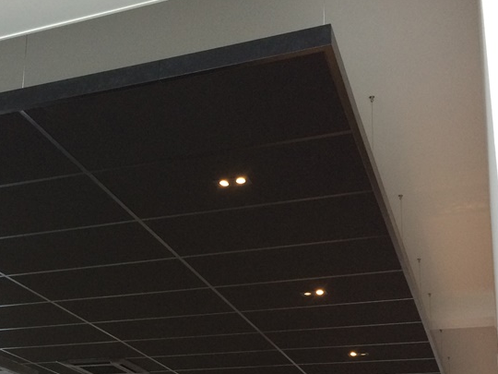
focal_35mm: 55
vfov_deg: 26.0
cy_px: 305
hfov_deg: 34.4
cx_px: 142
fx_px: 791
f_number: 2.2
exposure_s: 1/33
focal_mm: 4.15
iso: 200
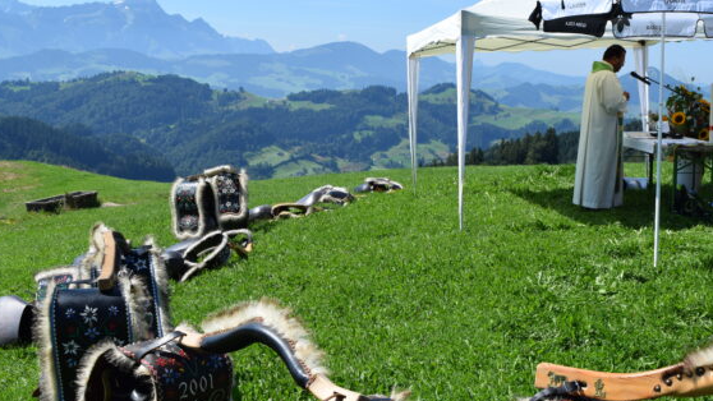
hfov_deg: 41.3
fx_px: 940
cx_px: 432
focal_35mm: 50
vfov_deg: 24.1
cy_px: 235
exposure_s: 1/400
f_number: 10
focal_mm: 23
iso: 200
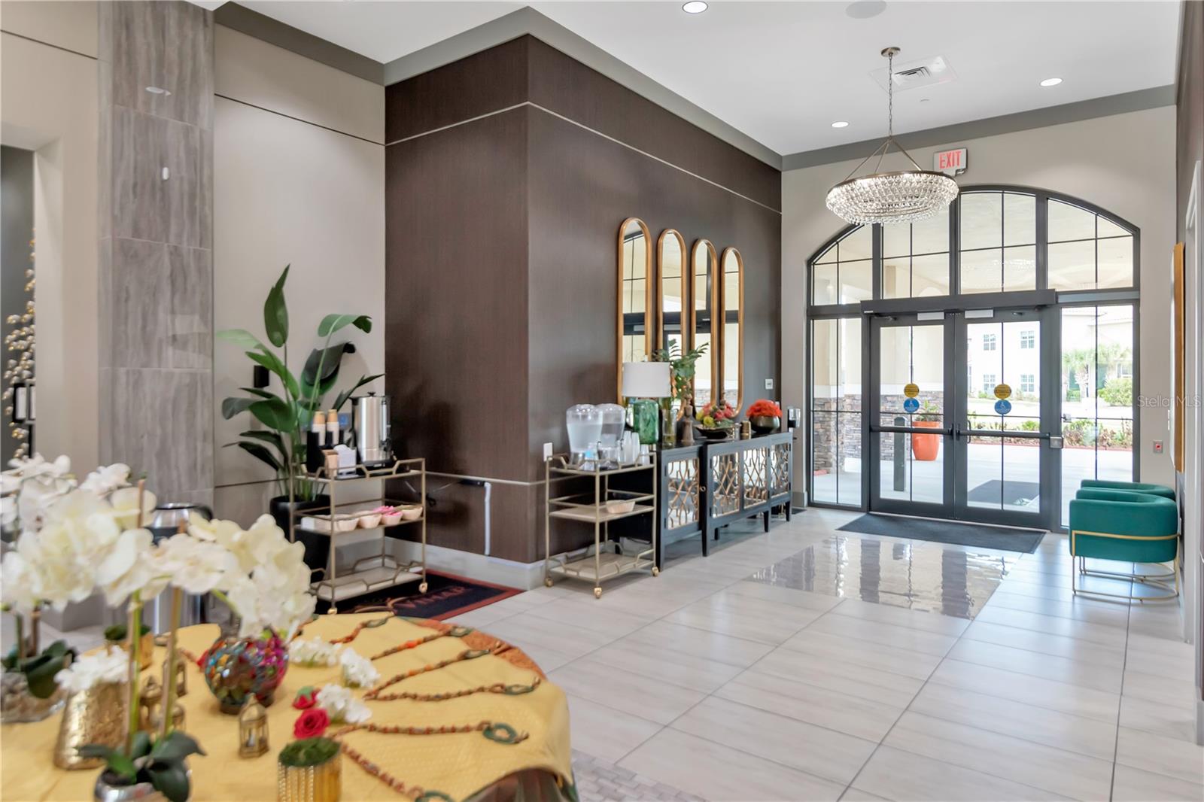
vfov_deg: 59.5
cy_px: 401
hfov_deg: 81.2
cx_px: 602
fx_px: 702
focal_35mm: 21
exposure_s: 1/80
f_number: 4.5
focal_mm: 14
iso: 400
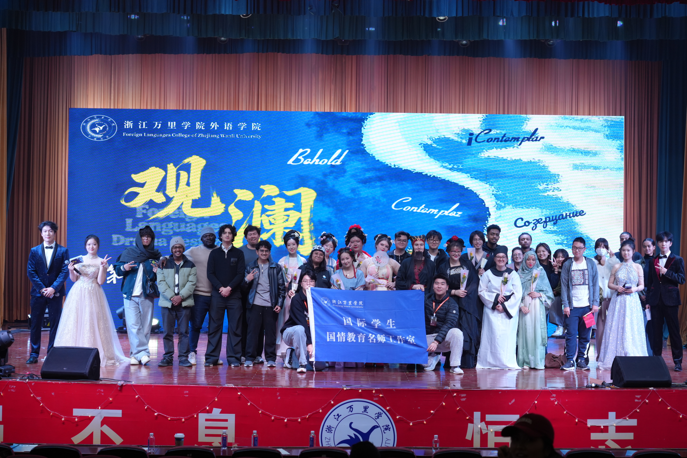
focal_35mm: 63
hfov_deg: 31.9
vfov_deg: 21.6
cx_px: 344
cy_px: 229
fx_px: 1202
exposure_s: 1/125
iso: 1000
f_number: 5
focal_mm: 63
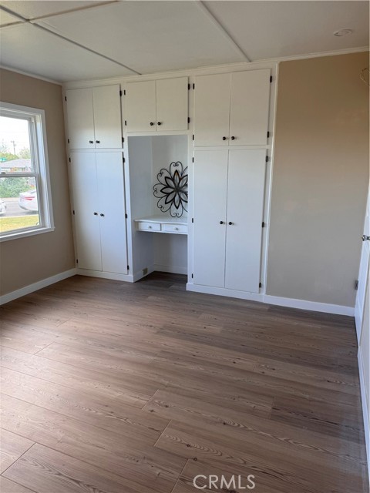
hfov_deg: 56.8
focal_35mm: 24
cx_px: 185
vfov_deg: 71.6
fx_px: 342
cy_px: 246
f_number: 1.78
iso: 100
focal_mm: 6.76
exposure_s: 1/121
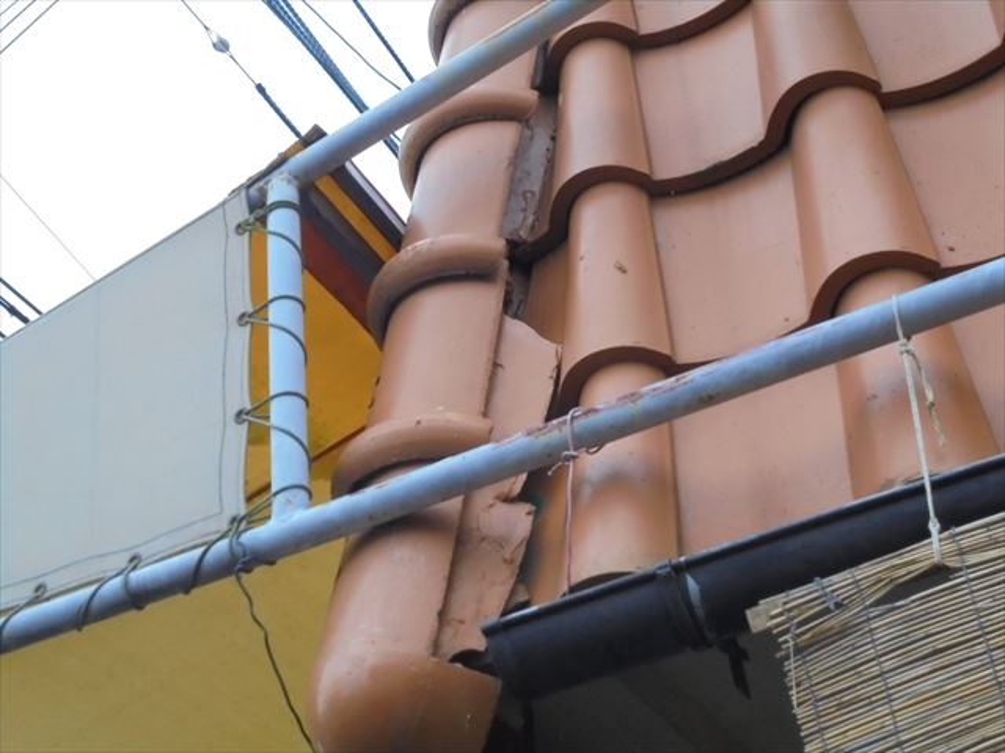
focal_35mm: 56
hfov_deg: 34.3
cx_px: 502
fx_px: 1626
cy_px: 376
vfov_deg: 26.1
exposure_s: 1/30
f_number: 5.2
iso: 400
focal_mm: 10.1
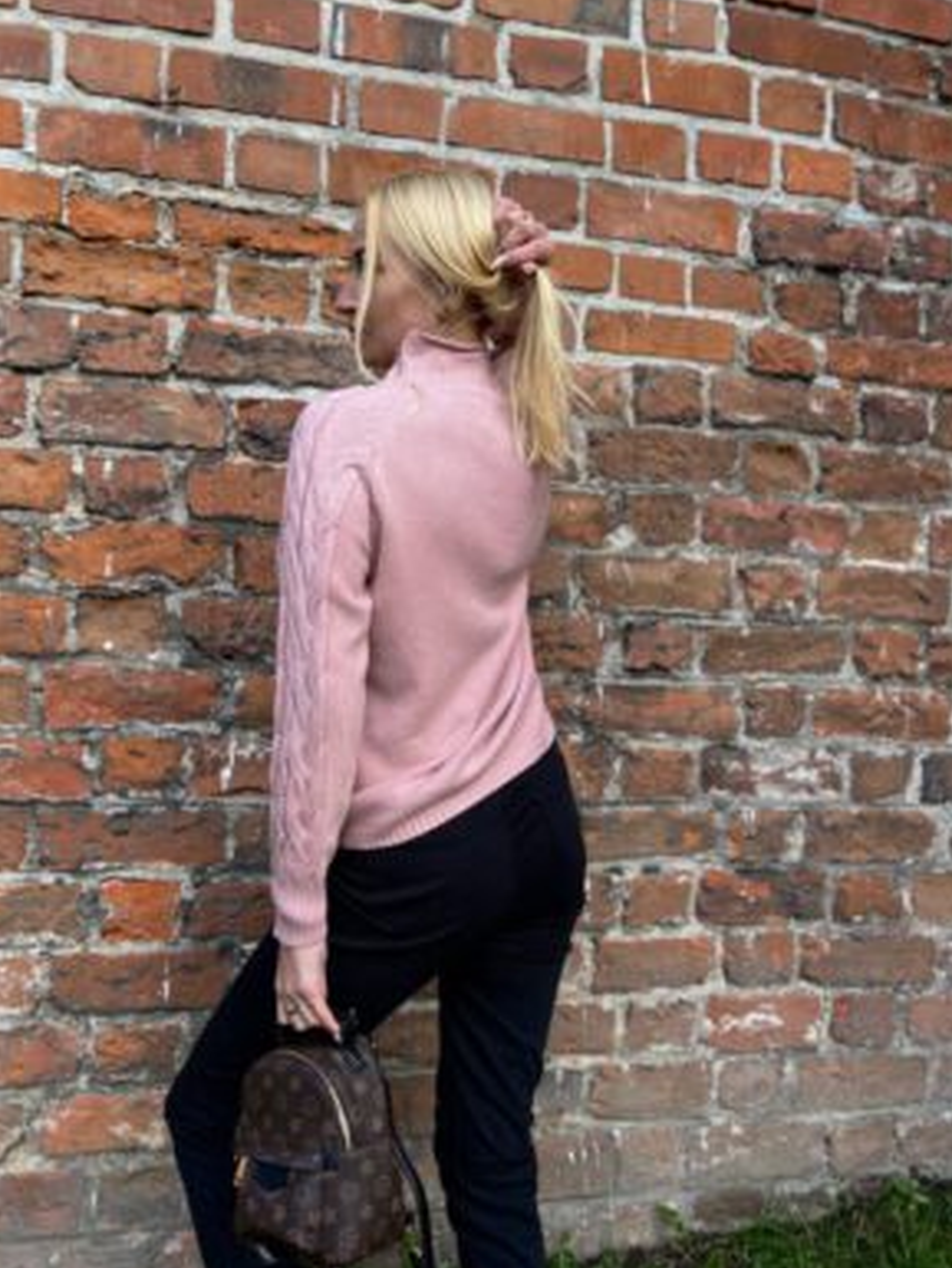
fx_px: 990
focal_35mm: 27
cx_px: 464
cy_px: 626
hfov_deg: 51.4
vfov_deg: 65.3
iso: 40
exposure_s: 1/284
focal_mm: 5.7
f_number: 1.5
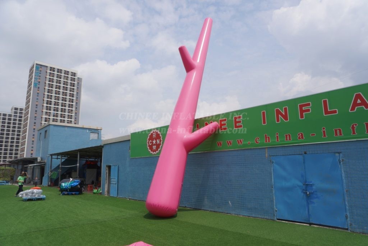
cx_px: 184
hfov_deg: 73.7
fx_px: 245
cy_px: 123
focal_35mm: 24
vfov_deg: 53.1
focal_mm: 16
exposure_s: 1/1000
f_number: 5
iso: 100
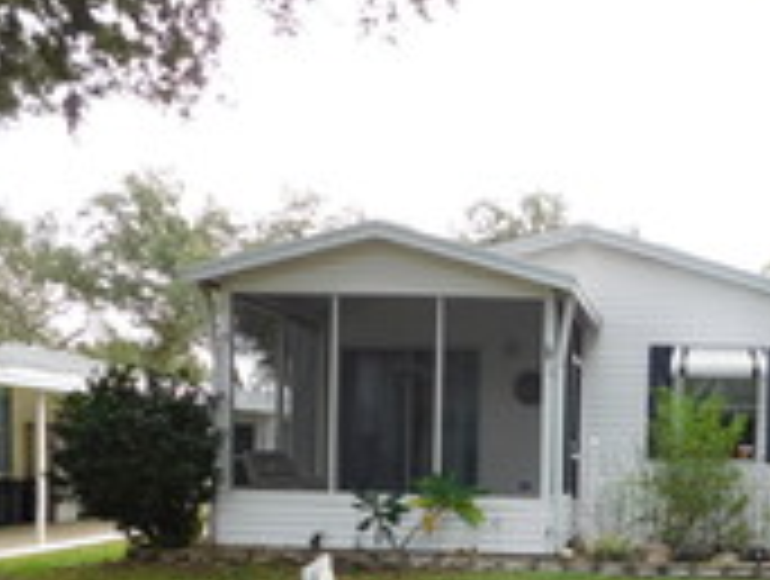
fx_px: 1048
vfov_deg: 29.8
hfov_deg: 38.0
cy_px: 510
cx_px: 671
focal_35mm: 47
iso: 125
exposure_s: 1/200
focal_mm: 4
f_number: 3
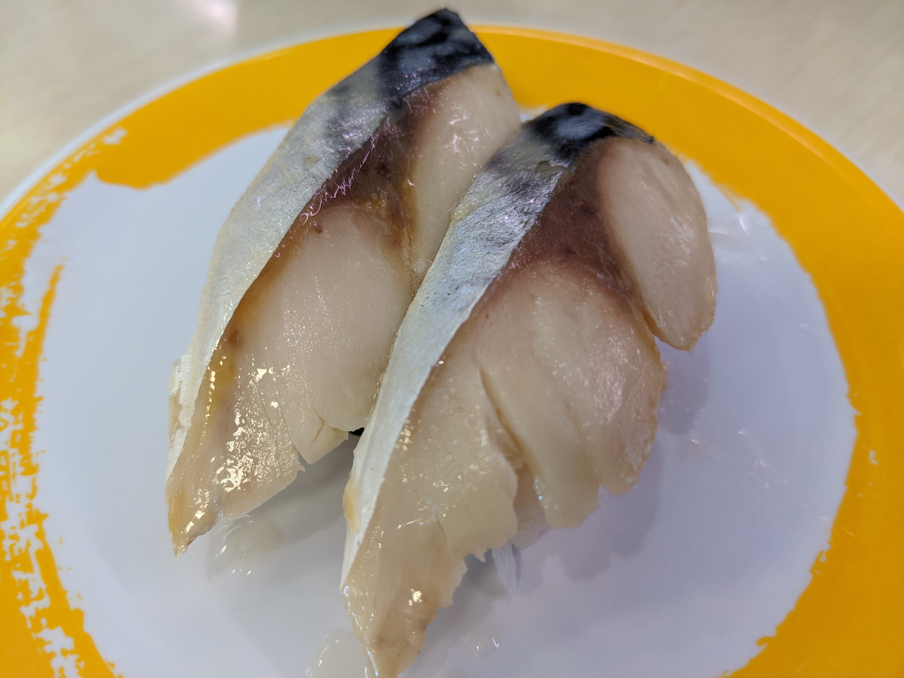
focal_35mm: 27
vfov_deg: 51.4
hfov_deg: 65.3
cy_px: 339
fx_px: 705
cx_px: 452
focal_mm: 4.38
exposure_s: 1/50
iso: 65
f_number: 1.73
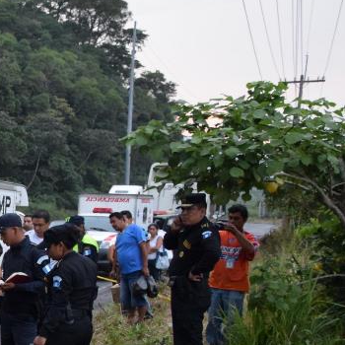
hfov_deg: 18.9
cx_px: -156
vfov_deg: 20.8
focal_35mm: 82
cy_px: 292
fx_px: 925
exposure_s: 1/50
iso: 1600
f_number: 5.6
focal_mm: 22
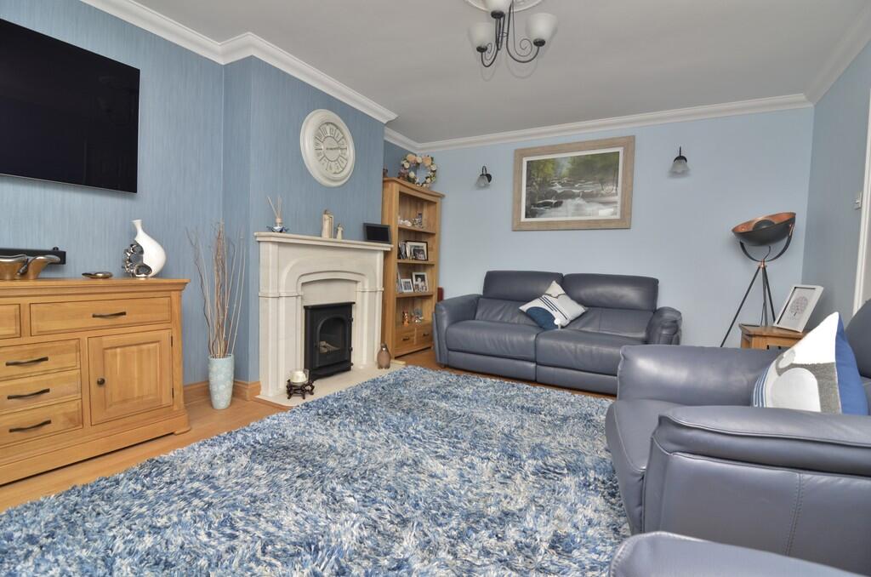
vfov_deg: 71.8
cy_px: 288
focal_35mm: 16
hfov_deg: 95.1
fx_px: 398
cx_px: 436
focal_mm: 11
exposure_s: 1/60
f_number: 5.6
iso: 400
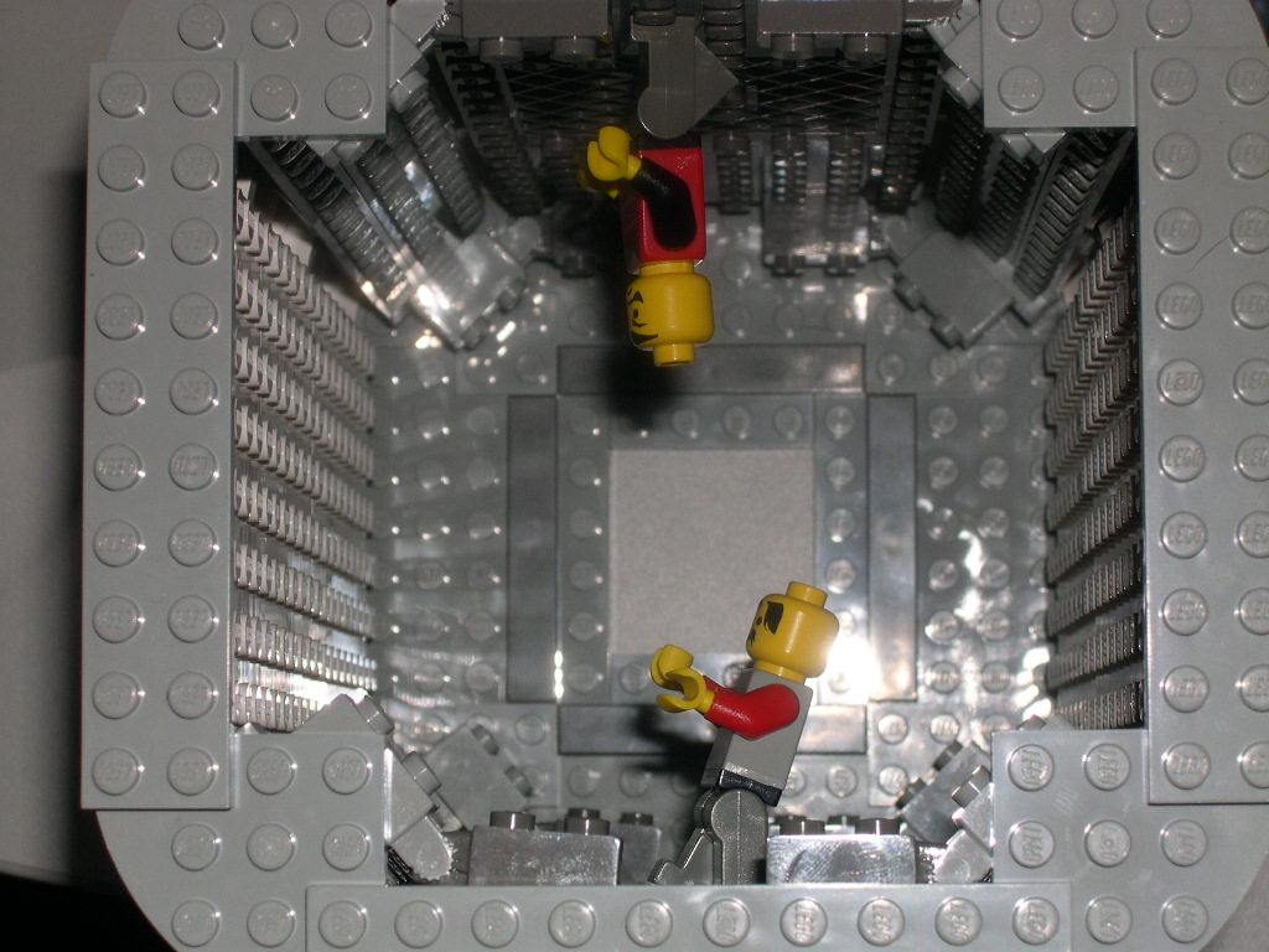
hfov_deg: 20.2
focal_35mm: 97
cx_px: 634
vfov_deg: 15.2
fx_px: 3556
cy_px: 476
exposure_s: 1/60
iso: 100
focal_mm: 20.5
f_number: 12.4
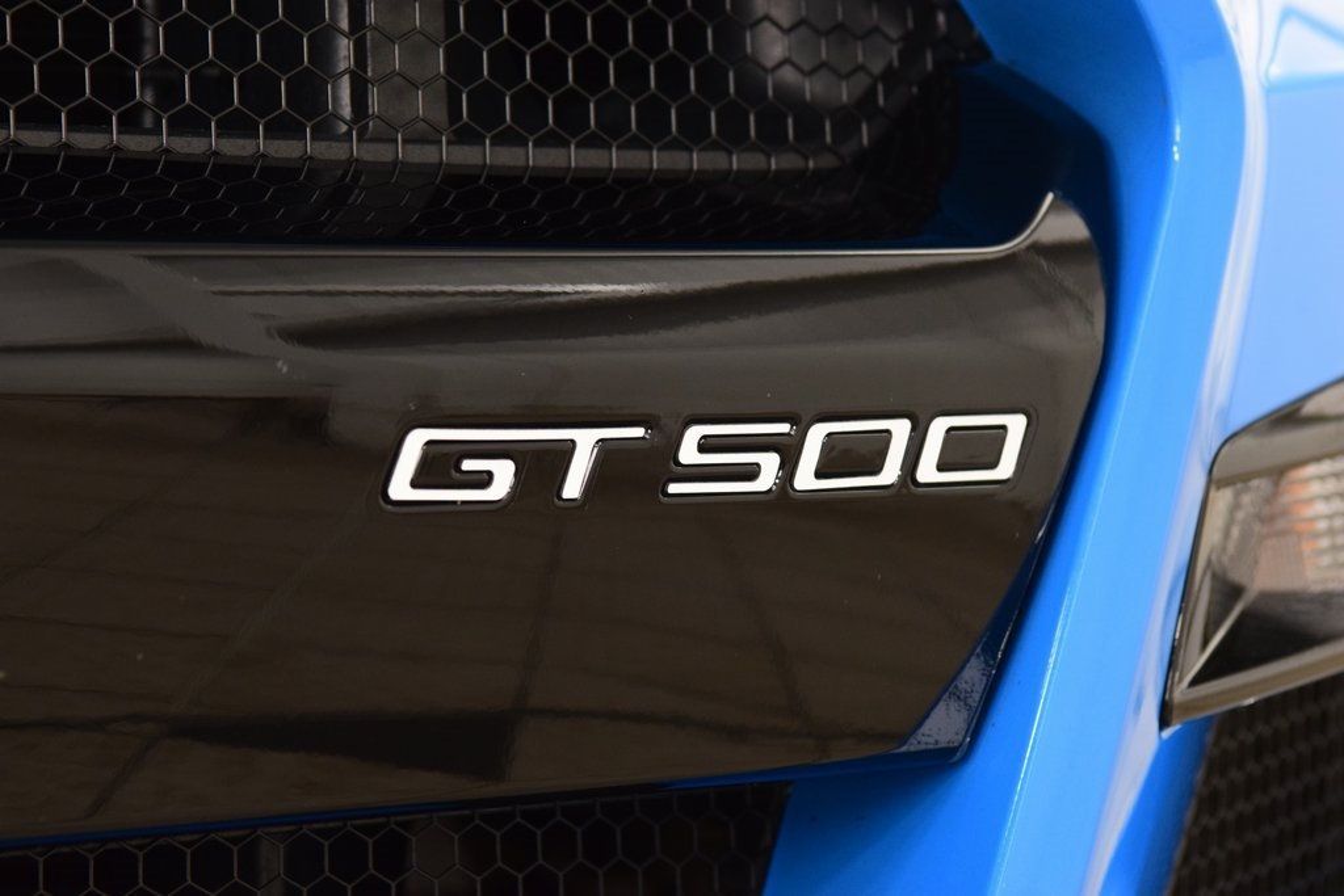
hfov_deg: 19.5
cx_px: 672
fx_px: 3920
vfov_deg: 13.0
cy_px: 448
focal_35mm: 105
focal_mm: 70
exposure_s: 1/30
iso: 1600
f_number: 5
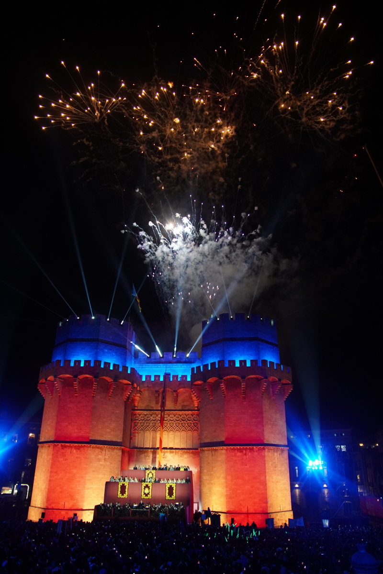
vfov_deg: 73.7
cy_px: 287
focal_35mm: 24
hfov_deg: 53.1
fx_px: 383
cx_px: 192
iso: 1250
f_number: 2.8
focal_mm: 16
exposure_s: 1/80
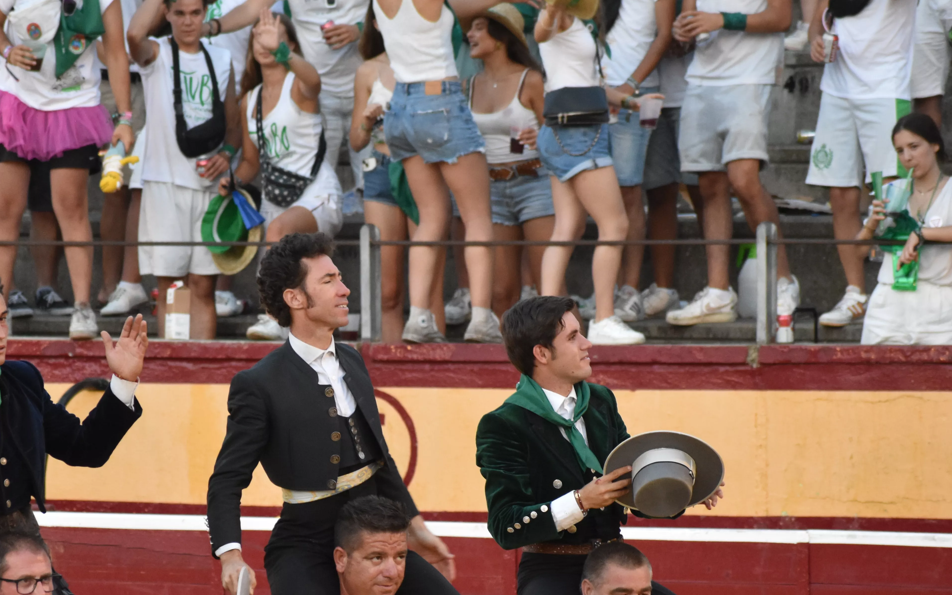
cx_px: 337
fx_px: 10295
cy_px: 466
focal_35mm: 397
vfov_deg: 3.3
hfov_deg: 5.3
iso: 1600
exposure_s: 1/160
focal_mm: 165
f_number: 5
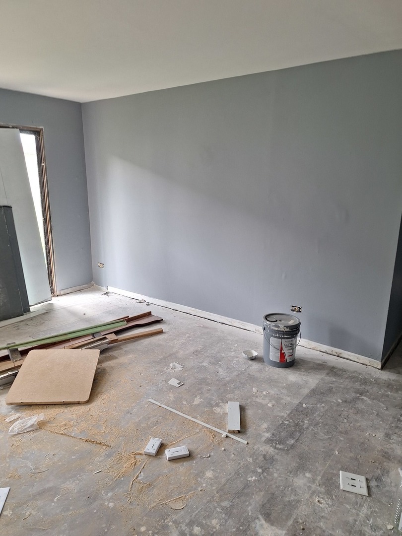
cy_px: 268
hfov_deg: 58.9
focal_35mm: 23
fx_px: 356
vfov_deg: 73.9
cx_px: 201
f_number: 1.8
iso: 100
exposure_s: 1/40
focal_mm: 5.54
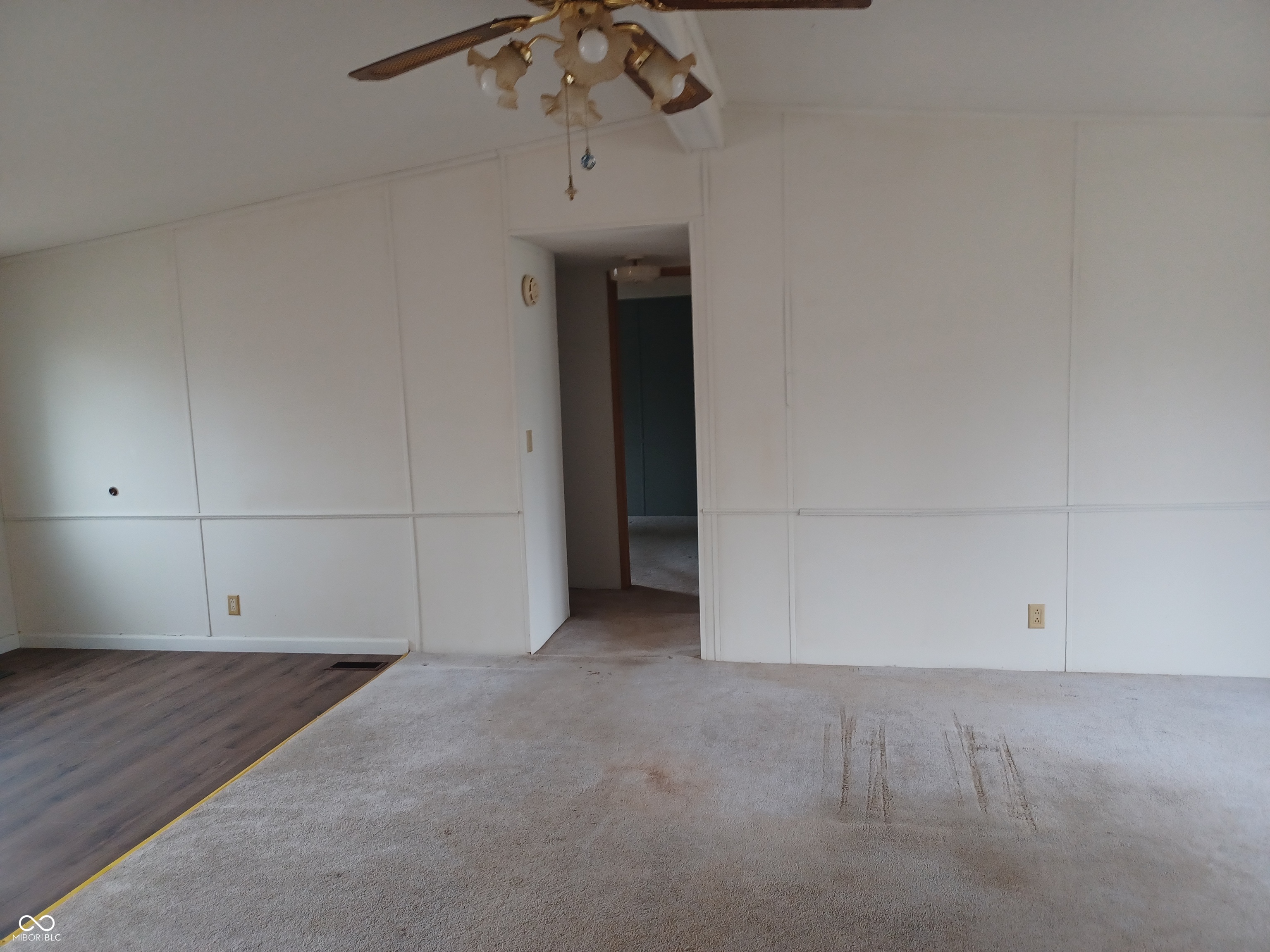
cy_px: 476
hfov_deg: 69.4
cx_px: 635
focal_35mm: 25
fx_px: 917
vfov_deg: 54.9
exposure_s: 1/30
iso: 320
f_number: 1.8
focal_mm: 4.6
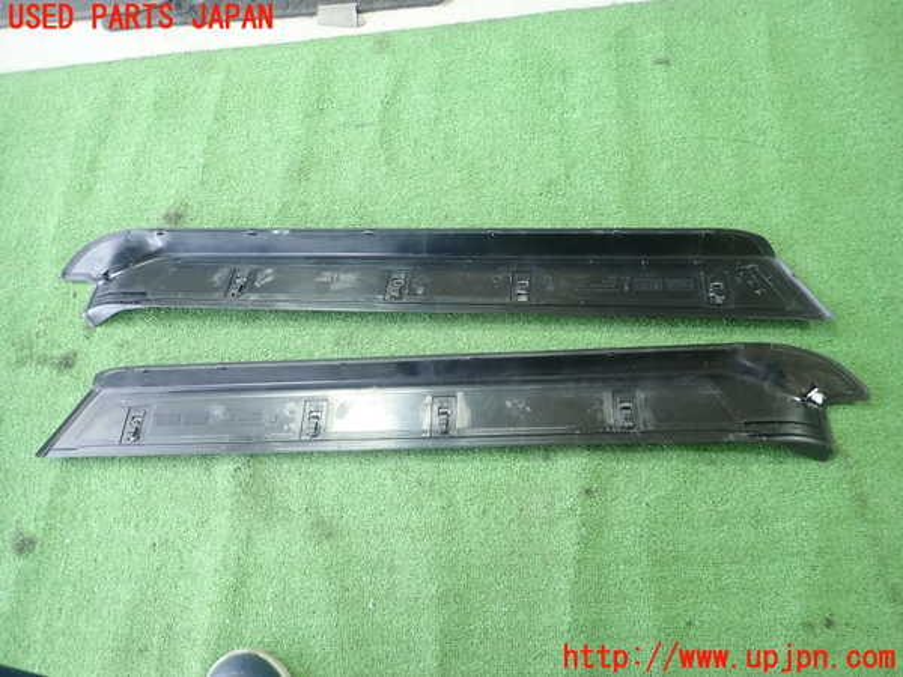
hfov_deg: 69.4
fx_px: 652
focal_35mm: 25
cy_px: 338
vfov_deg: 54.9
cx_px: 452
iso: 200
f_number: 2
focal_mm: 4.5
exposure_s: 1/50
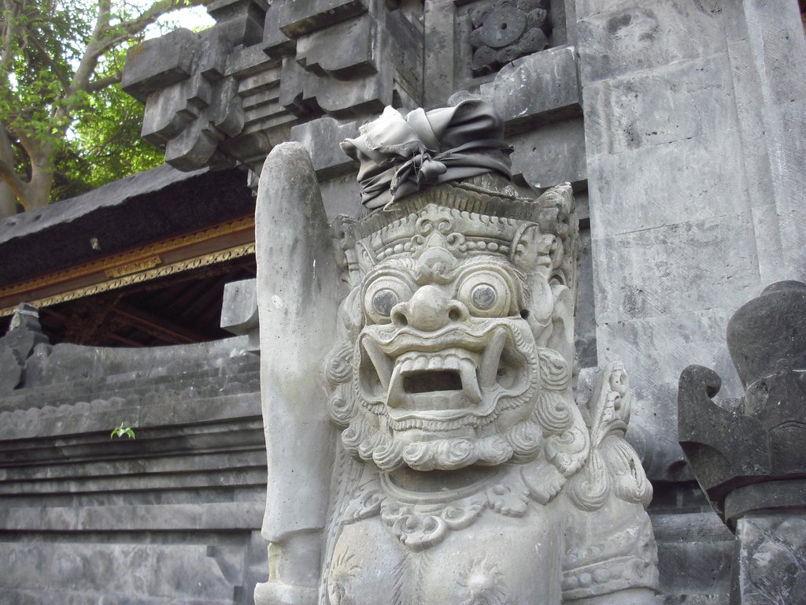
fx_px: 885
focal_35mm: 38
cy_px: 302
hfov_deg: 49.0
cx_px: 403
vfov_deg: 37.7
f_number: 2.8
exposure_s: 1/200
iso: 100
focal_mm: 6.2
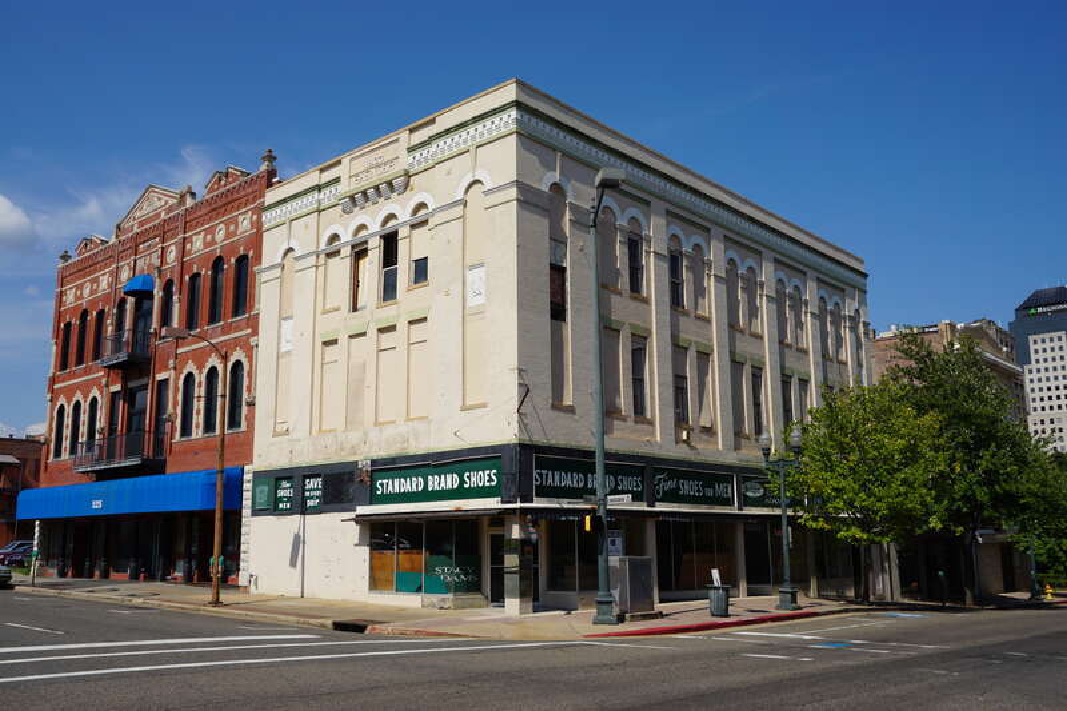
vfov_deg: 41.7
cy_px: 356
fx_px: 933
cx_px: 534
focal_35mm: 32
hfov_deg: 59.5
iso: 100
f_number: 11
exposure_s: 1/250
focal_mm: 21
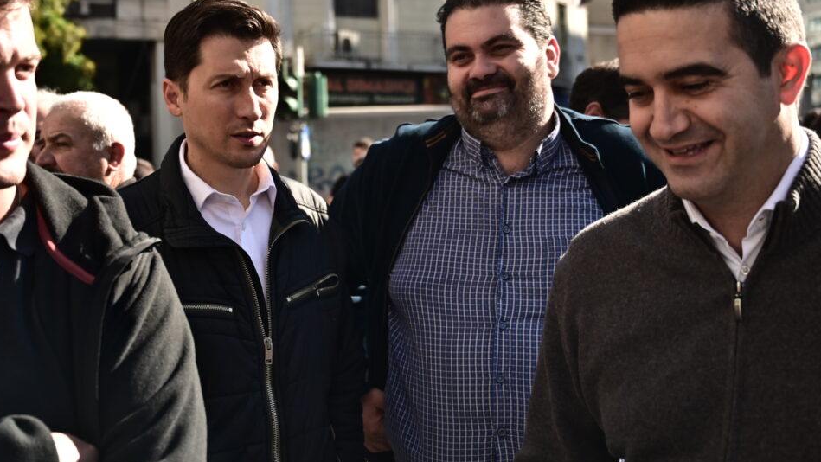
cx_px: 343
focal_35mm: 53
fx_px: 1154
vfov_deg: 22.5
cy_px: 149
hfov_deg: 39.1
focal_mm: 40
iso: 400
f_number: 4
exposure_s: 1/1600
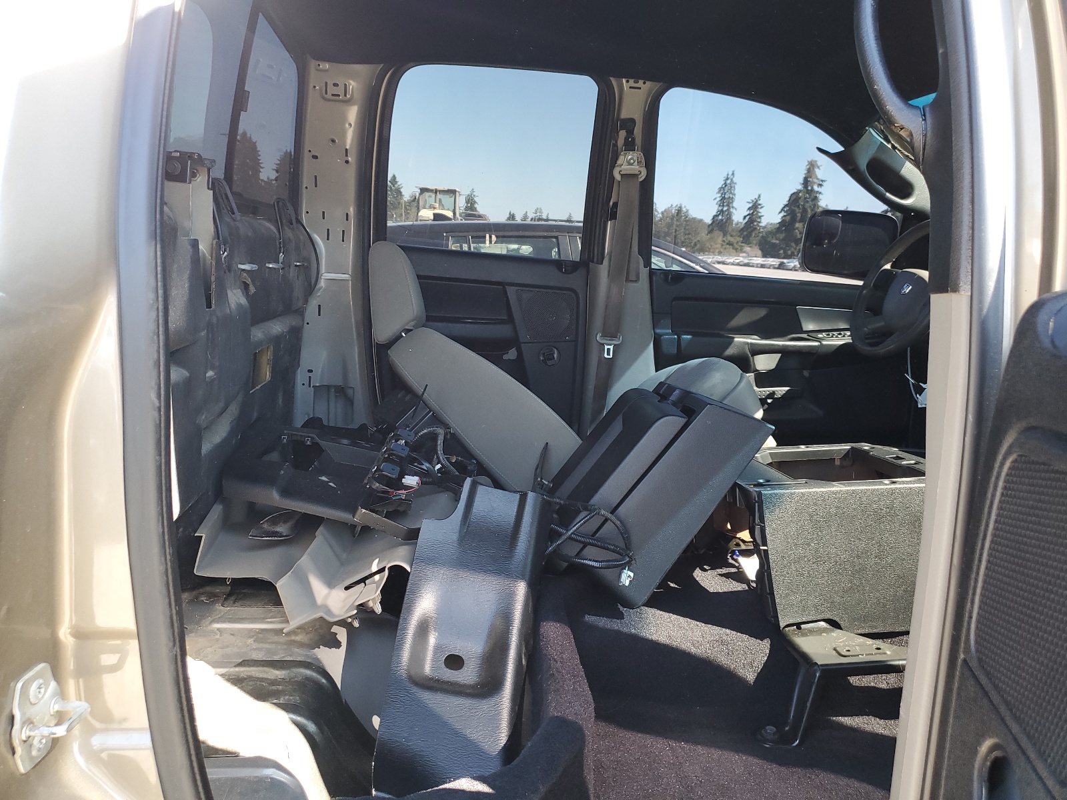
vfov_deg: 53.1
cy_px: 400
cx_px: 534
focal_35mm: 26
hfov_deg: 67.3
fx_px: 801
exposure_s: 1/120
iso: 65
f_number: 1.5
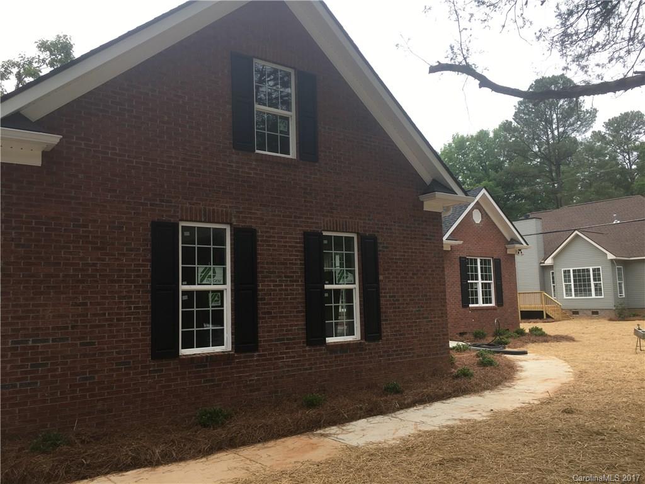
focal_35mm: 29
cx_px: 322
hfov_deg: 61.7
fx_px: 540
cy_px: 242
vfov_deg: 48.2
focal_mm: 4.15
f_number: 2.2
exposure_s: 1/167
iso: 25
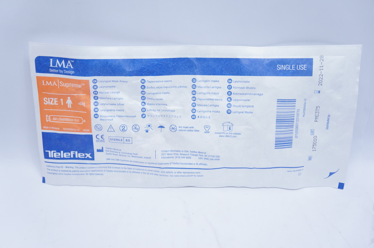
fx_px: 529
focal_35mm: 51
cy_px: 124
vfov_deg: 26.4
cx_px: 187
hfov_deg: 38.9
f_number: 4.5
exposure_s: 1/125
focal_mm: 34
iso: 800
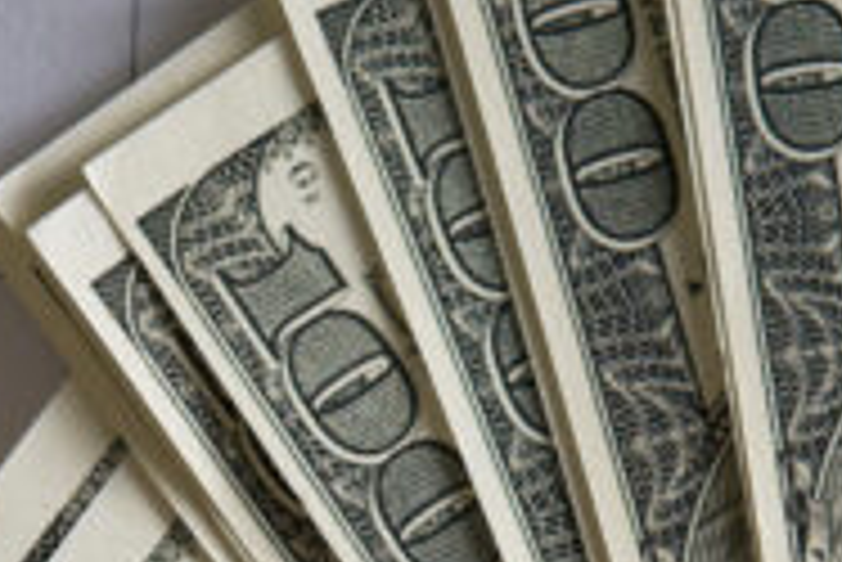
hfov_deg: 6.3
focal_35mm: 328
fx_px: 7677
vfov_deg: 4.2
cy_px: 883
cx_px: 437
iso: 200
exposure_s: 1/160
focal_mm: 60
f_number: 4.5
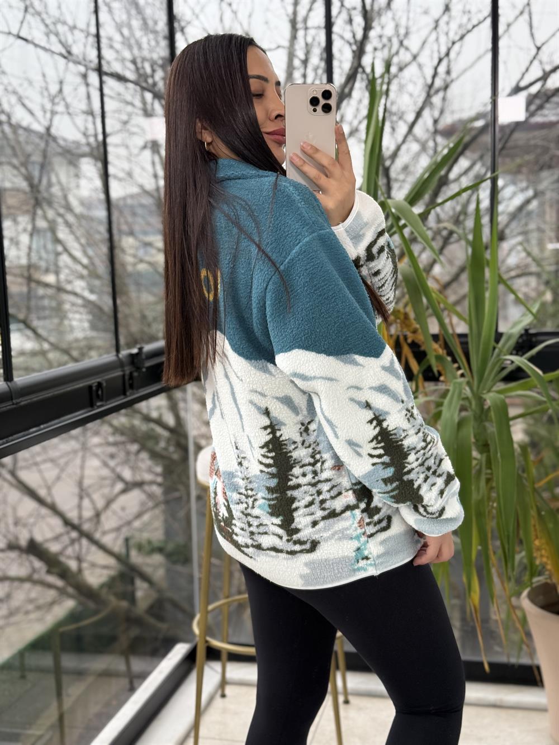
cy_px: 372
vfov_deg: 39.7
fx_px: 1033
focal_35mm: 48
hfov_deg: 30.3
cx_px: 280
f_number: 1.78
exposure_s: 1/186
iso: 160
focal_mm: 6.76
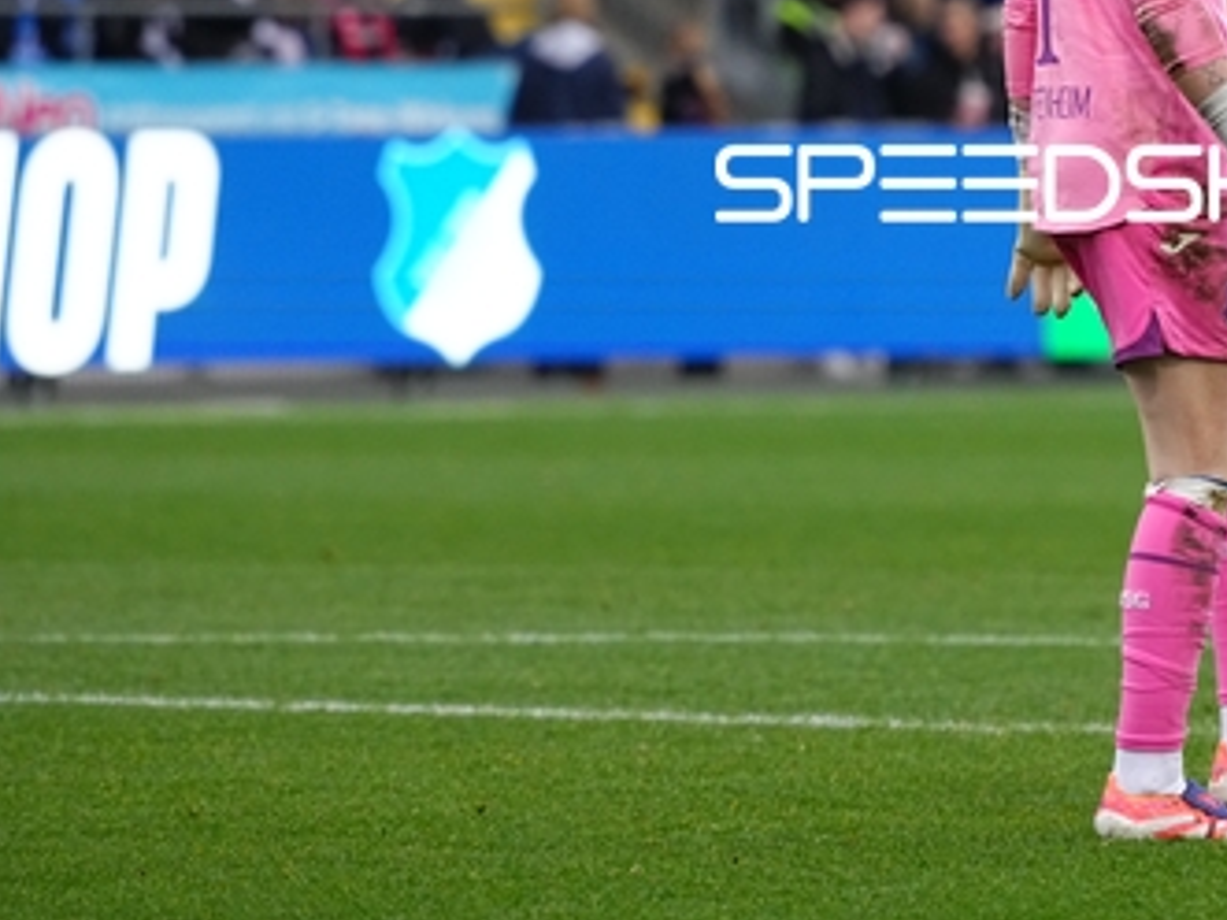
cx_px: 1086
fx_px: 17787
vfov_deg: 3.0
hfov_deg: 3.9
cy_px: 185
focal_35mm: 502
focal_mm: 288
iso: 4000
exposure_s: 1/1600
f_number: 5.6
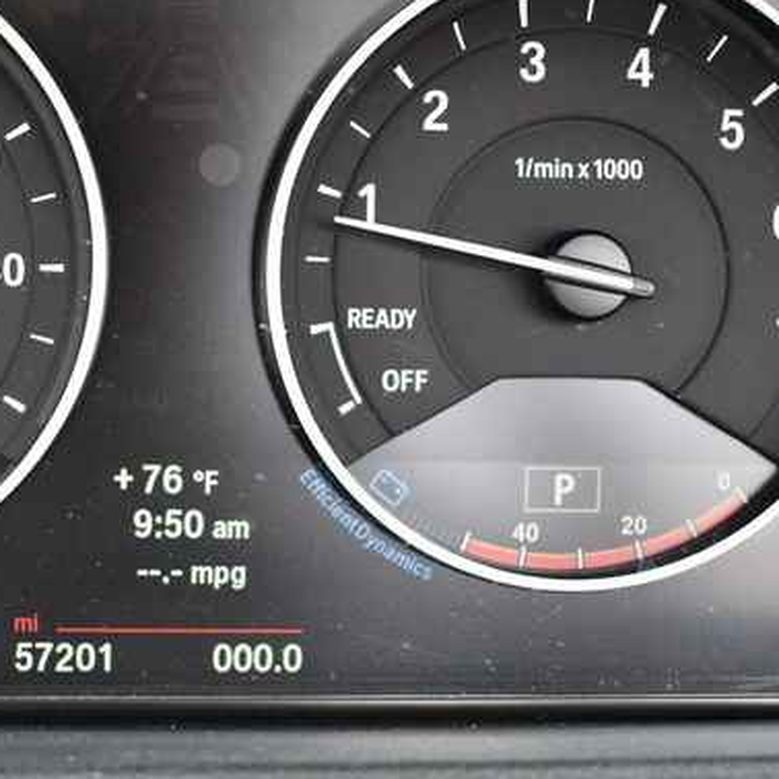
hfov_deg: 23.6
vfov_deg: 24.0
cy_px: 400
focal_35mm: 72
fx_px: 1833
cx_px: 153
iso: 800
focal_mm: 25
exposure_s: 1/200
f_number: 4
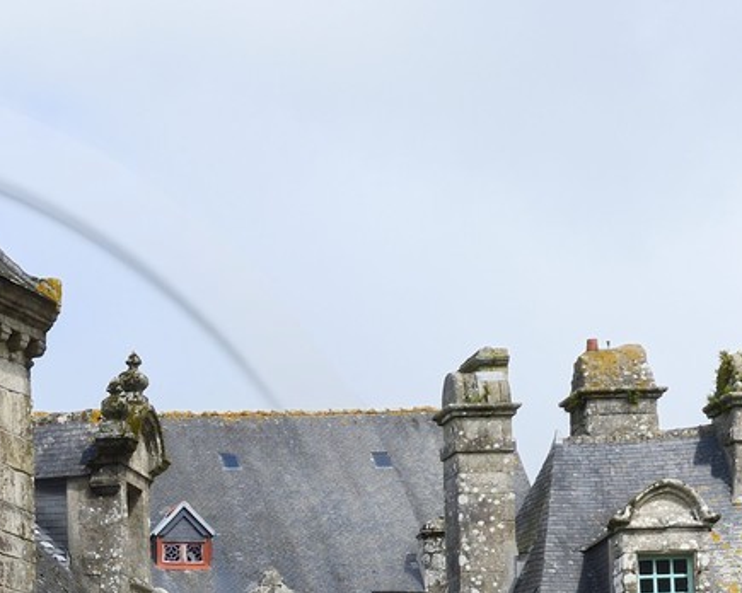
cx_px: -246
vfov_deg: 11.5
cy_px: 772
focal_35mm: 131
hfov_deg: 14.1
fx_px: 2877
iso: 400
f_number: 13
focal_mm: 38
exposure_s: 1/400
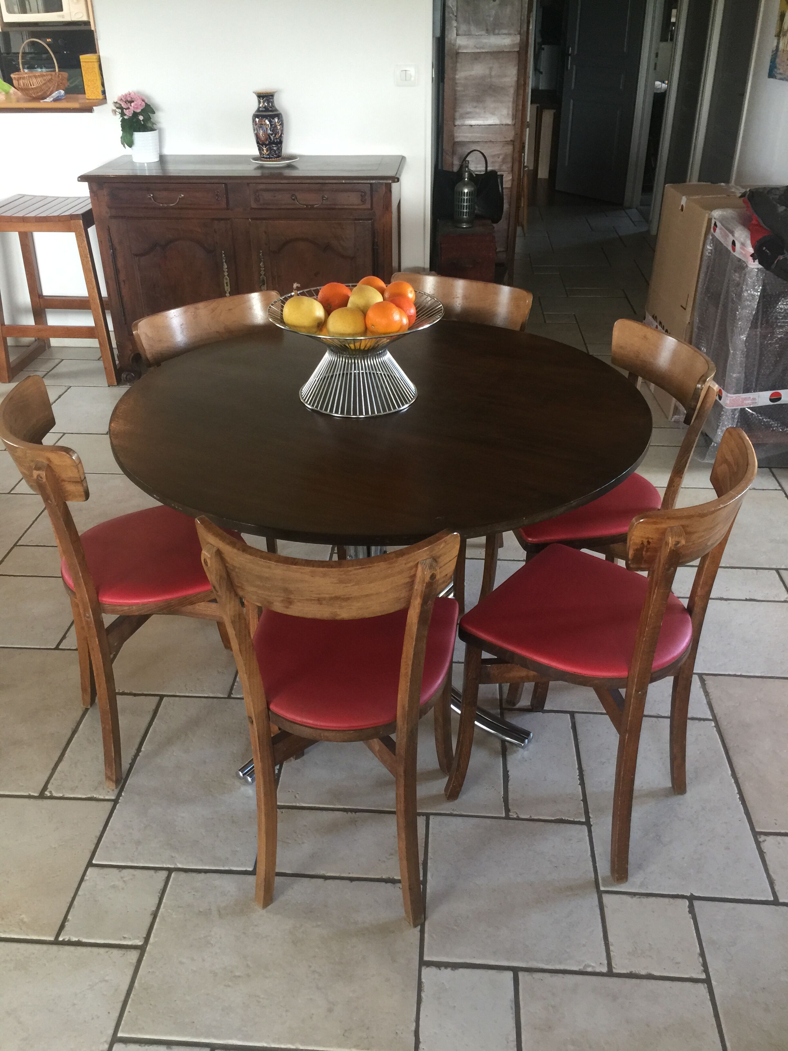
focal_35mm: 29
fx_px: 880
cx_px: 394
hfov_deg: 48.2
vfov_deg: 61.7
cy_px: 526
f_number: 2.2
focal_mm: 4.15
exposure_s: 1/17
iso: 80
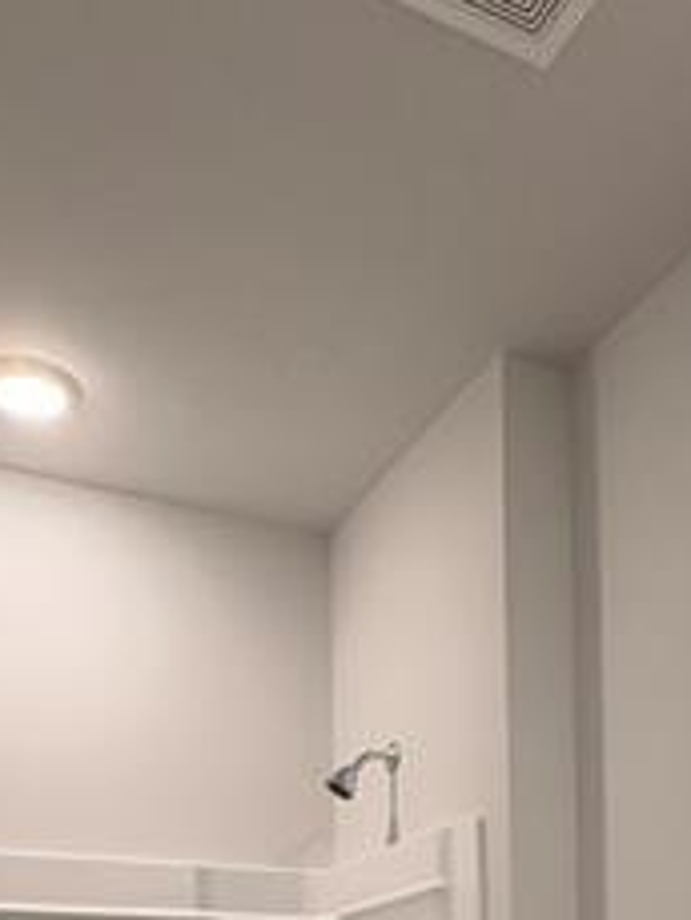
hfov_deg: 30.5
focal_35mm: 47
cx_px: 490
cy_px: 1149
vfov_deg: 32.2
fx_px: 1250
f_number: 2.2
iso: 320
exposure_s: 1/120
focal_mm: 2.22
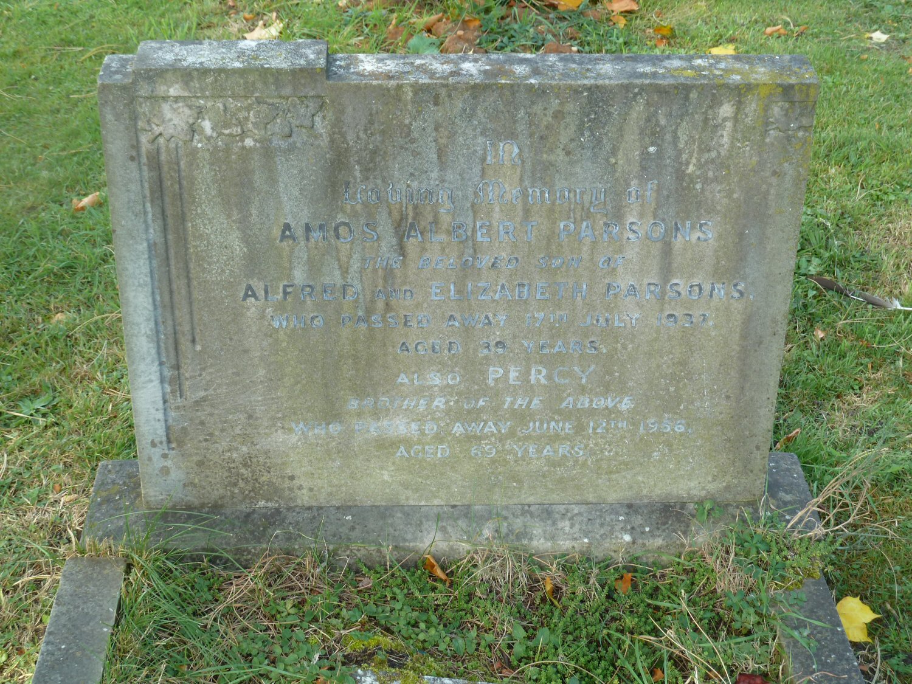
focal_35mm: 63
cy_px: 342
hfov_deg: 30.7
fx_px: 1660
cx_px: 456
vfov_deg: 23.3
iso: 80
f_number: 4
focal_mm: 10.3
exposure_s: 1/40
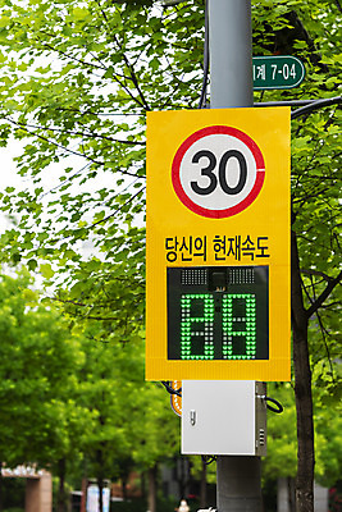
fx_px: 1737
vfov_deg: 16.8
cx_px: 171
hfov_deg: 11.2
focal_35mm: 122
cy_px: 256
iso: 200
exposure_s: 1/160
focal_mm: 122
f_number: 3.5
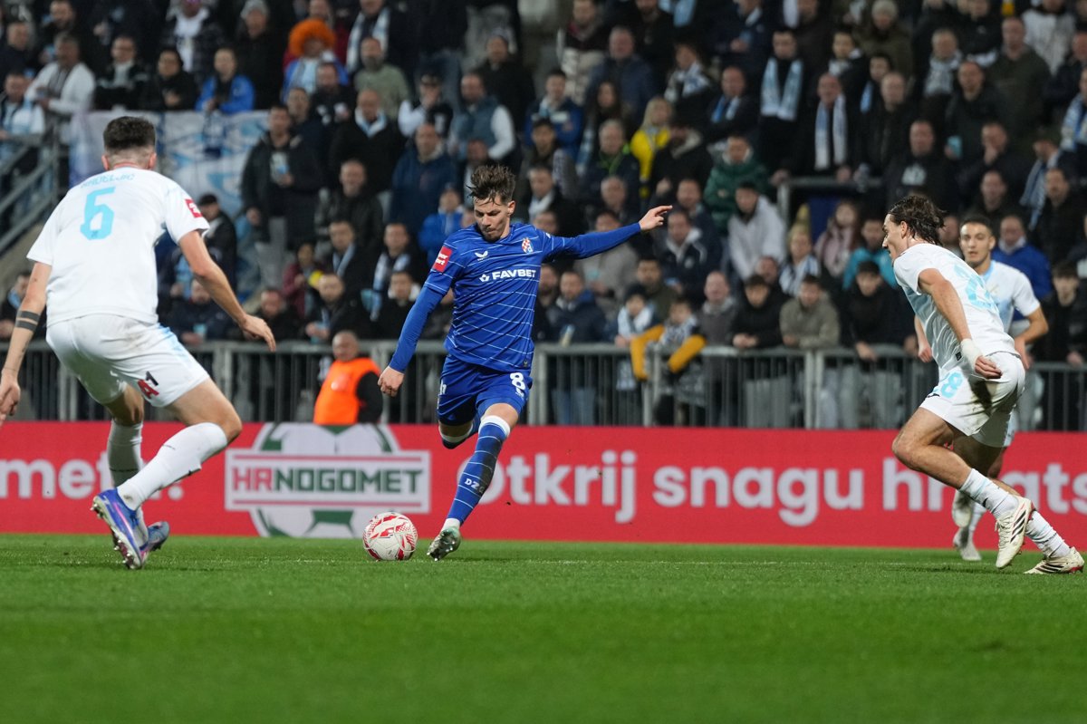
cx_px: 544
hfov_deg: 10.3
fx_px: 6036
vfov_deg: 6.9
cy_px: 362
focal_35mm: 200
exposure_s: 1/1250
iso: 2500
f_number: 3.2
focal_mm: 200
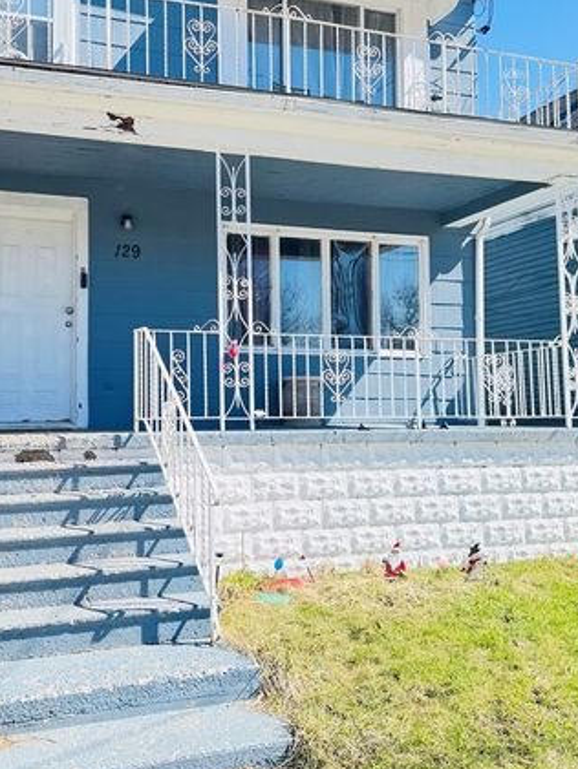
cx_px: 234
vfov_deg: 48.9
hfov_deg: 37.6
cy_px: 344
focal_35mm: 38
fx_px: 846
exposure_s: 1/1151
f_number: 1.78
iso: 80
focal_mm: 6.76
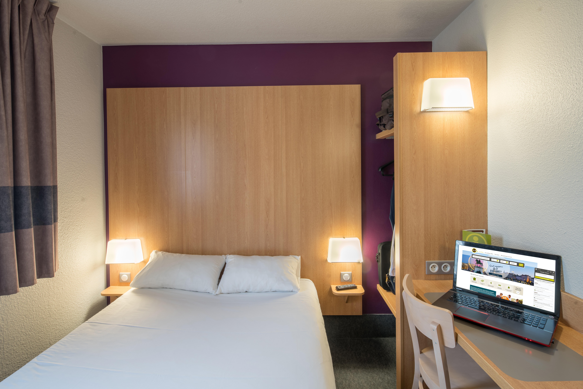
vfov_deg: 70.5
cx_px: 292
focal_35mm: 17
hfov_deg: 93.3
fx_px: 275
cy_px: 194
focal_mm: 17
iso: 100
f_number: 13
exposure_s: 1/3
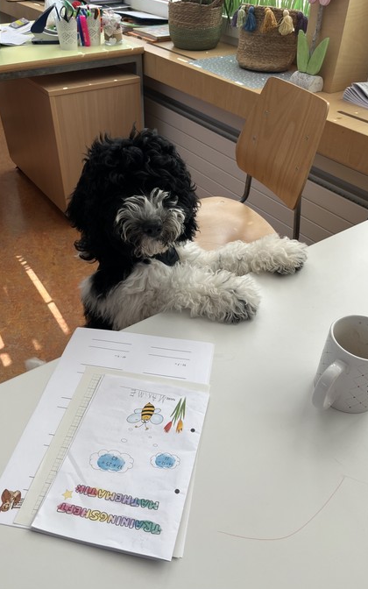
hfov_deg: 44.5
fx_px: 449
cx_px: 189
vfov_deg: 66.5
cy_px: 294
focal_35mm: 28
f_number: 1.6
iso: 32
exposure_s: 1/135
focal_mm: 5.1
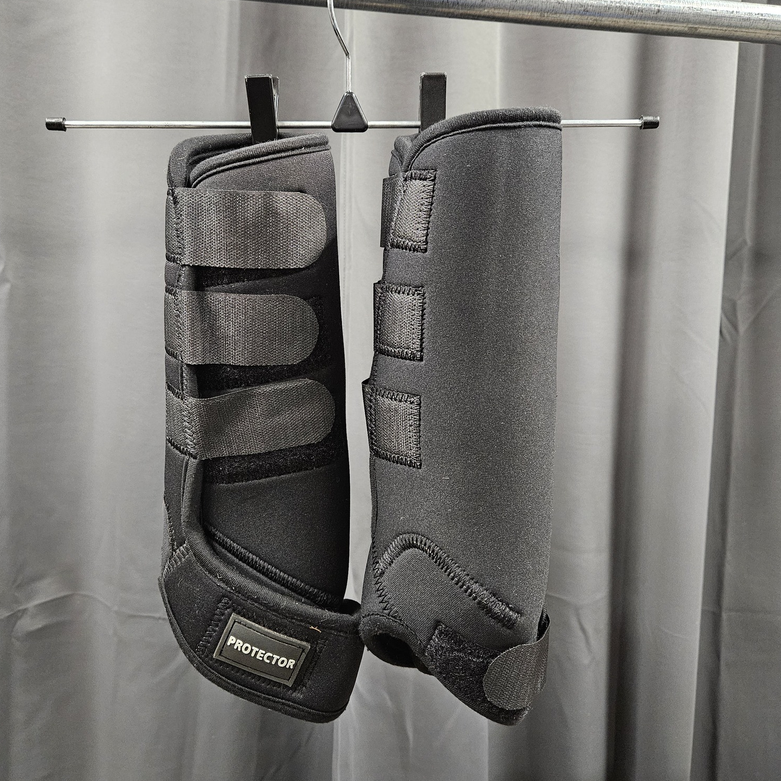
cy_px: 365
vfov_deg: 57.3
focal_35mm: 28
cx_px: 381
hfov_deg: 57.3
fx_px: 715
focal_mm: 5.4
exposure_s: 1/100
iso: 800
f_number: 1.8
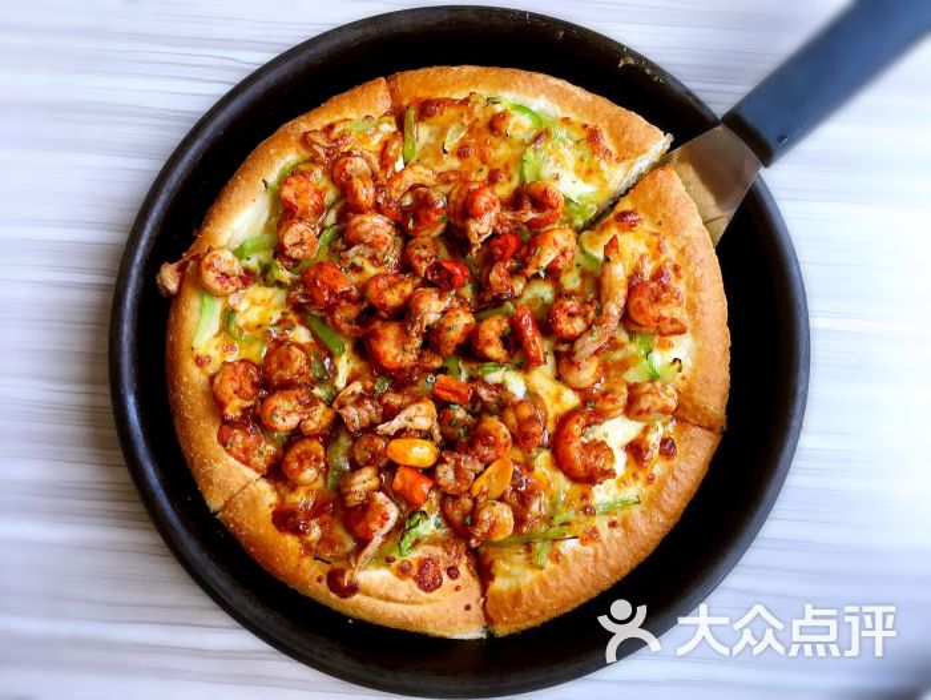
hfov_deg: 61.6
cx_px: 466
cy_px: 350
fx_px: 780
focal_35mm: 29
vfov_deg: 48.3
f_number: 2.2
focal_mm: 4.15
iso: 32
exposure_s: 1/33
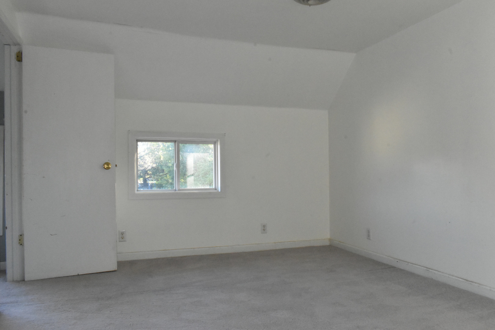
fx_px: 371
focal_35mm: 27
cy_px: 165
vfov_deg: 47.9
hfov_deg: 67.4
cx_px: 248
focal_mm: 18
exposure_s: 1/60
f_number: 20
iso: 6400
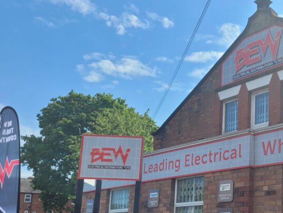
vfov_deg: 28.9
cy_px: 179
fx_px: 401
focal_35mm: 49
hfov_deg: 37.0
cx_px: 240
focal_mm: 5.4
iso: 40
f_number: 1.8
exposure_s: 1/2490
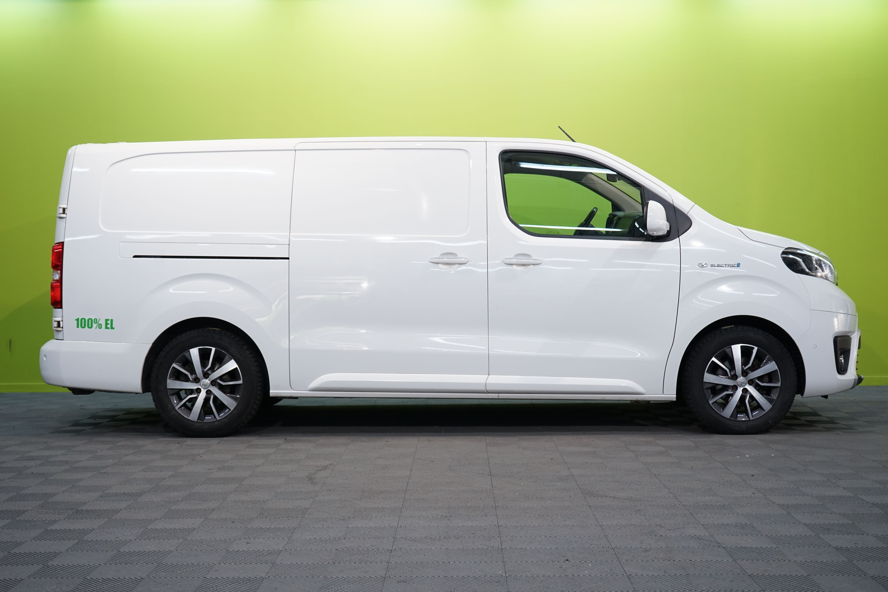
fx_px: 1184
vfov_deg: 28.1
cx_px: 445
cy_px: 301
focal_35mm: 48
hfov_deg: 41.1
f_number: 6.3
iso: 800
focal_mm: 47
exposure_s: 1/30
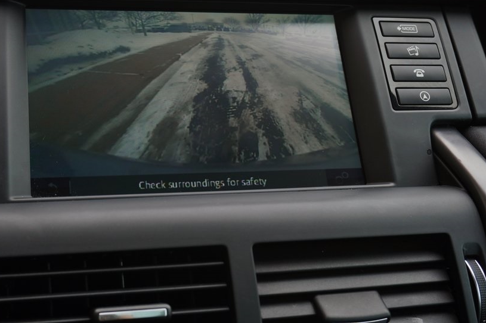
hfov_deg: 36.3
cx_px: 183
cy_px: 121
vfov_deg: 24.7
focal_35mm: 55
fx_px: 737
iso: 100
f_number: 6.3
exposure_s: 1/50
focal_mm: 29
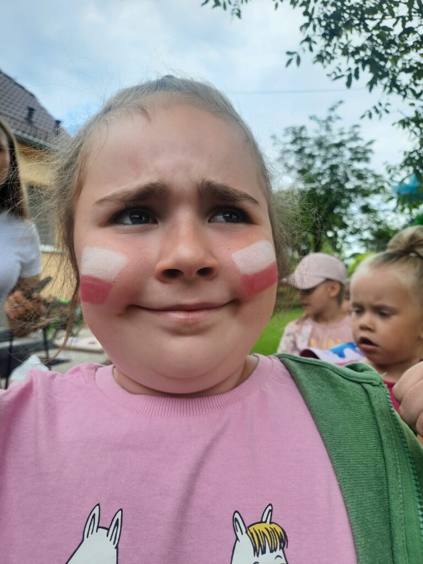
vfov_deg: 71.6
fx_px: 391
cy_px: 282
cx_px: 212
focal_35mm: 24
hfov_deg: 56.8
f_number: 1.8
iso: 25
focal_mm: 5.23
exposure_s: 1/350
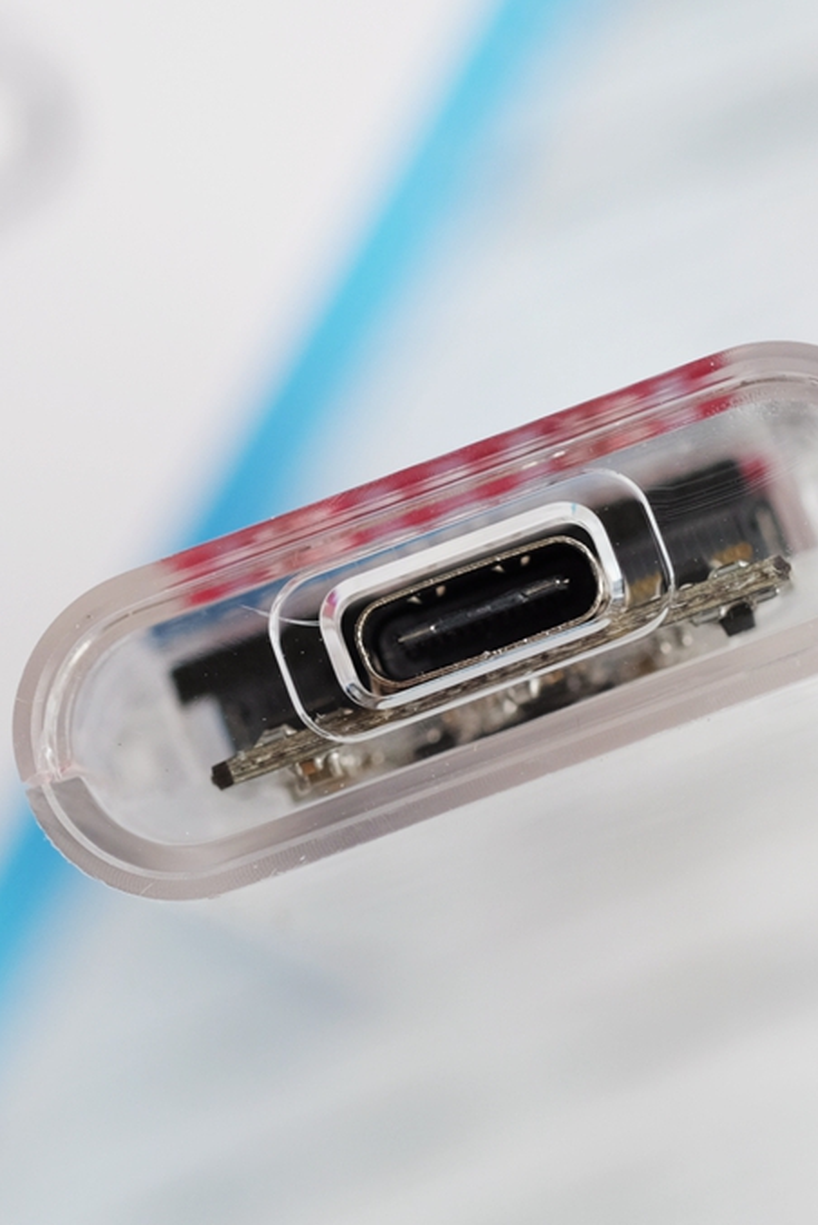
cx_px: 507
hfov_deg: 10.1
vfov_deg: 15.1
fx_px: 4630
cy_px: 610
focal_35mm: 136
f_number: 4
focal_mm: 60
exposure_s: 1/100
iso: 500
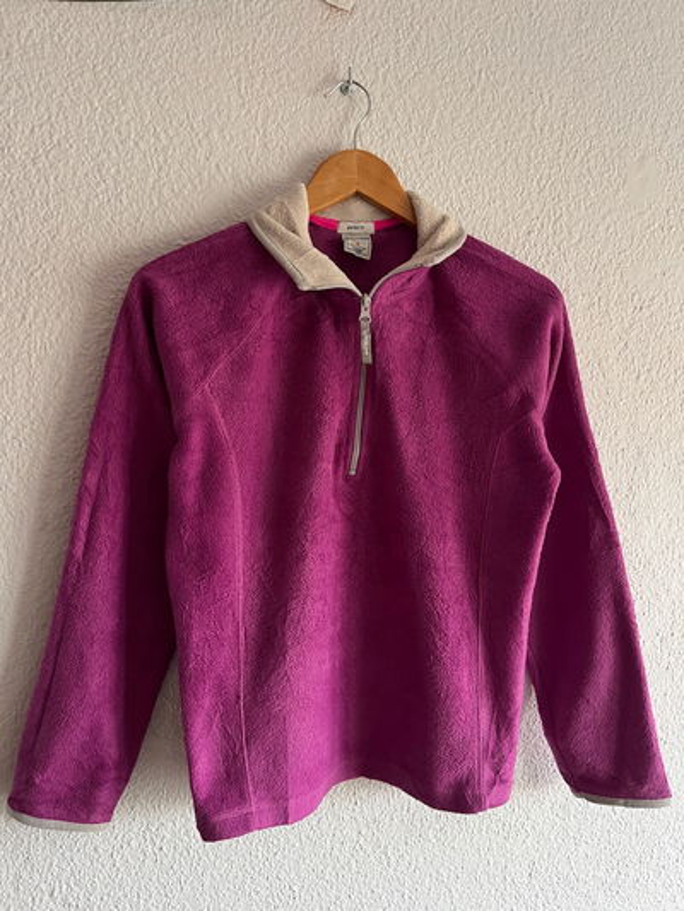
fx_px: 685
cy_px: 456
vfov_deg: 67.3
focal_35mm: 26
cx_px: 342
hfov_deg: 53.1
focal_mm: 5.1
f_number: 1.6
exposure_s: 1/60
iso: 160
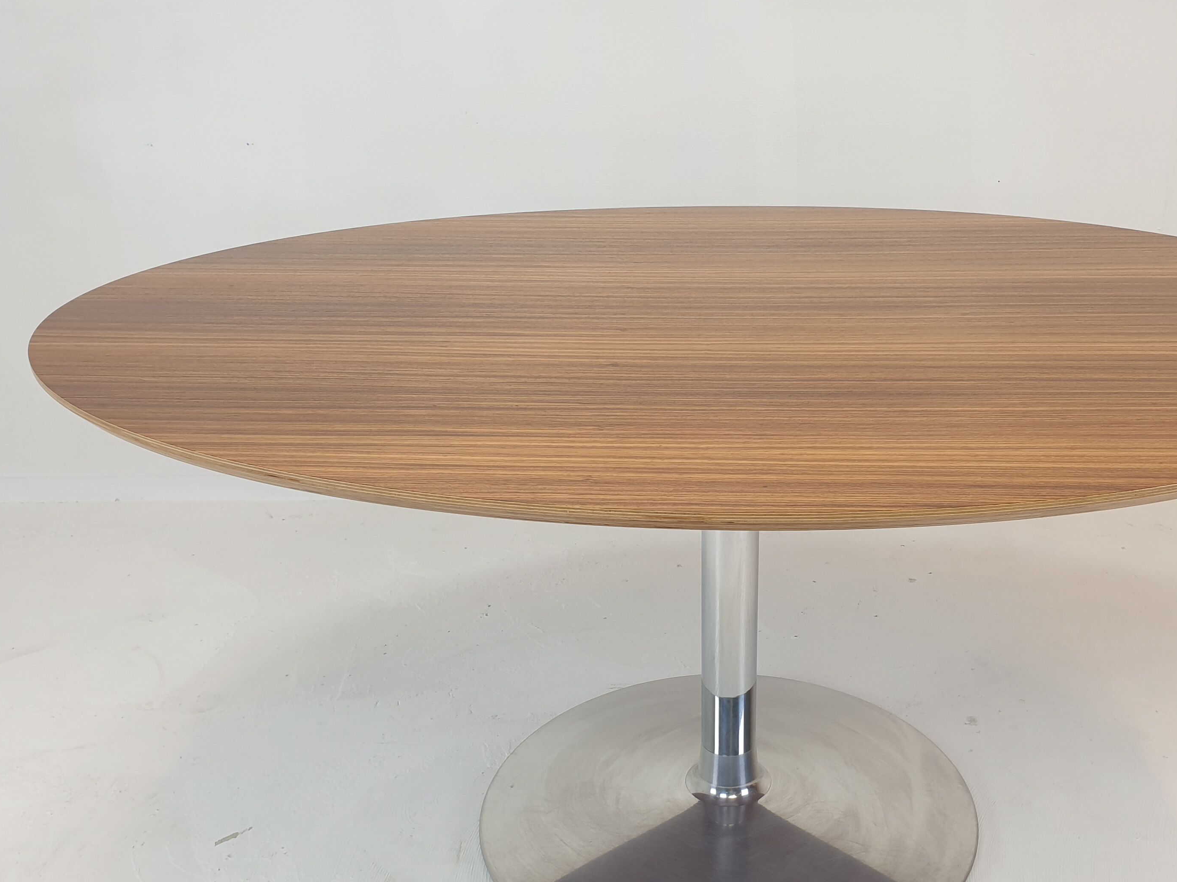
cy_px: 531
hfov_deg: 48.7
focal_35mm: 38
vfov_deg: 37.6
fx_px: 1292
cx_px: 705
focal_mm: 4.3
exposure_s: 1/100
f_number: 2.4
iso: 64
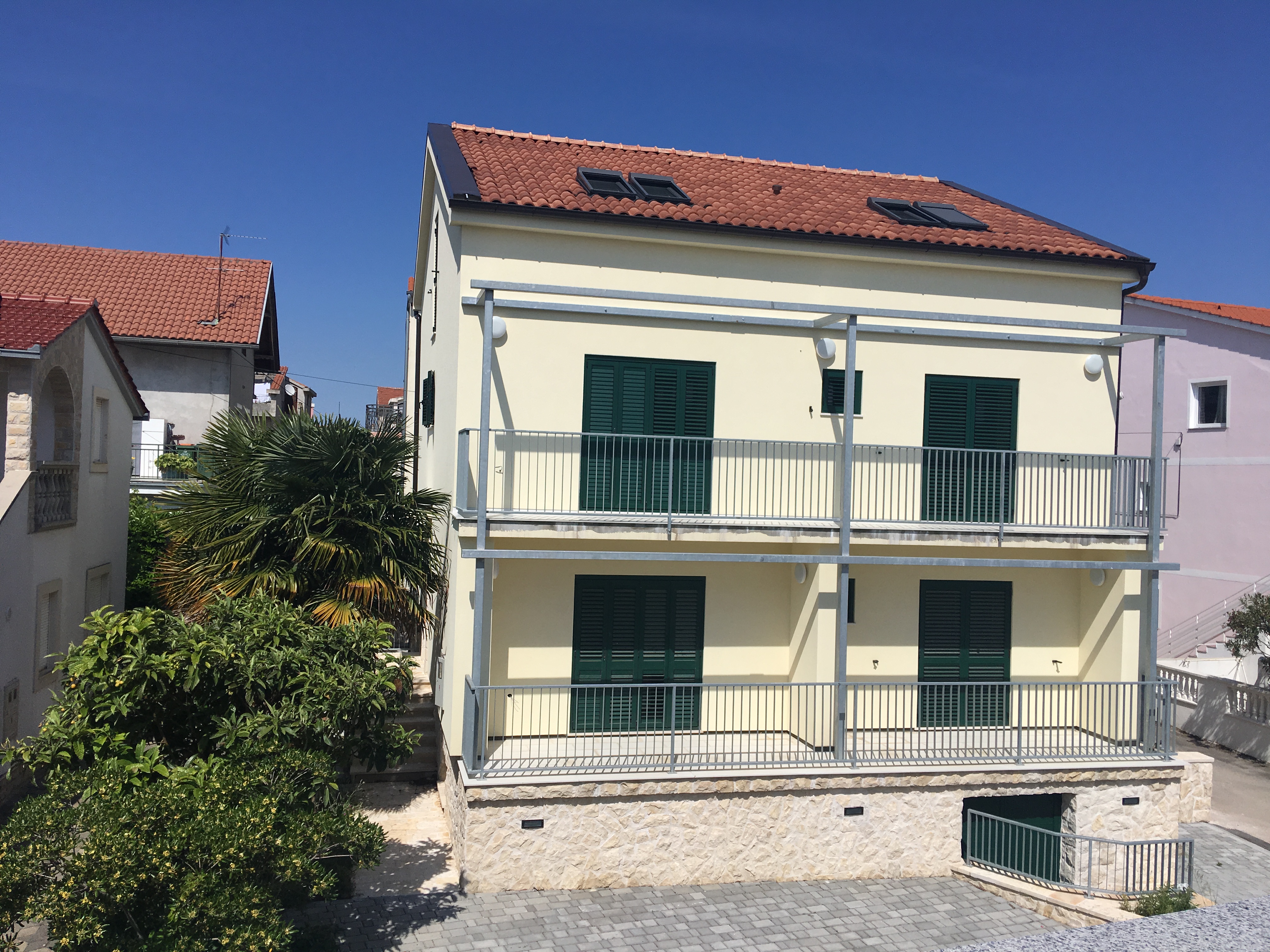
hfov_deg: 61.7
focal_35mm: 29
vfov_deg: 48.2
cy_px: 476
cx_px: 635
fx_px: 1064
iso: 25
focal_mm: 4.15
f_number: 2.2
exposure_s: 1/3663
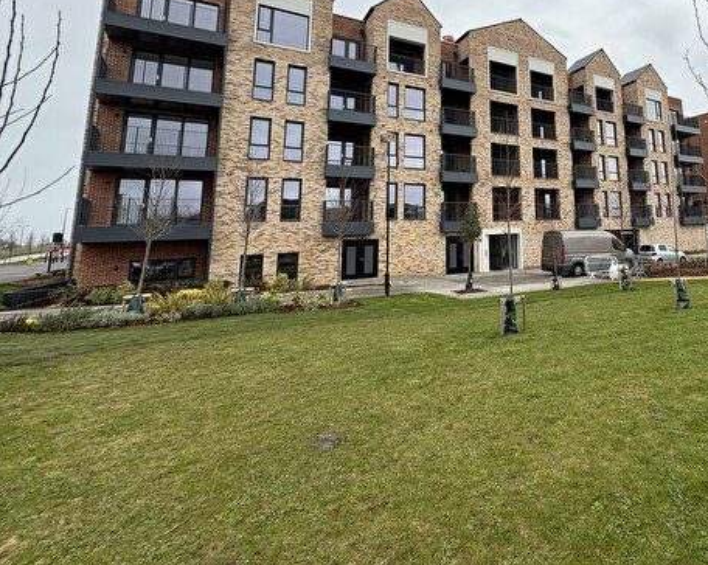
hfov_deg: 71.7
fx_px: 440
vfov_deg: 62.8
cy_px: 164
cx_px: 540
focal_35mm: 21
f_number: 2.2
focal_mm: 2.22
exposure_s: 1/505
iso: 40
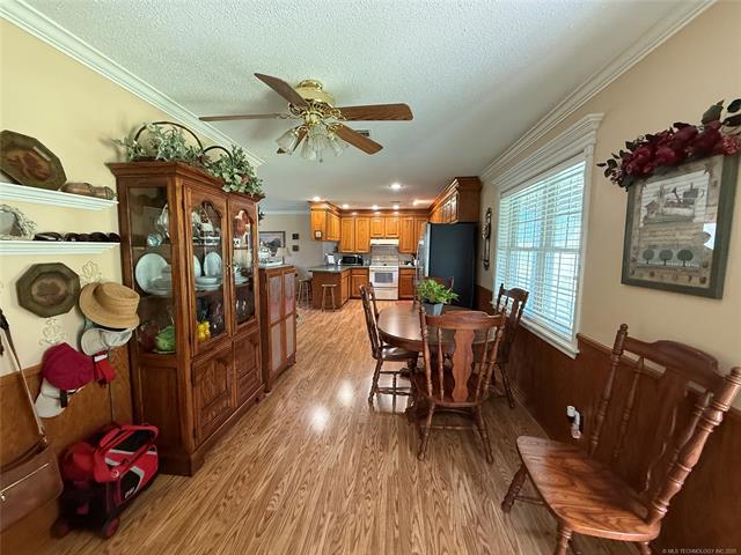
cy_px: 278
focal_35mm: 14
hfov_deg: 102.1
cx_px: 370
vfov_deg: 85.7
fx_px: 300
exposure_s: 1/60
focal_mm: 2.22
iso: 500
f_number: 2.2
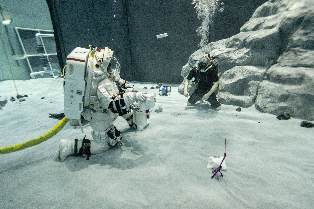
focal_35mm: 20
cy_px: 104
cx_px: 157
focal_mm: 20
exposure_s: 1/100
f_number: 3.2
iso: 5600
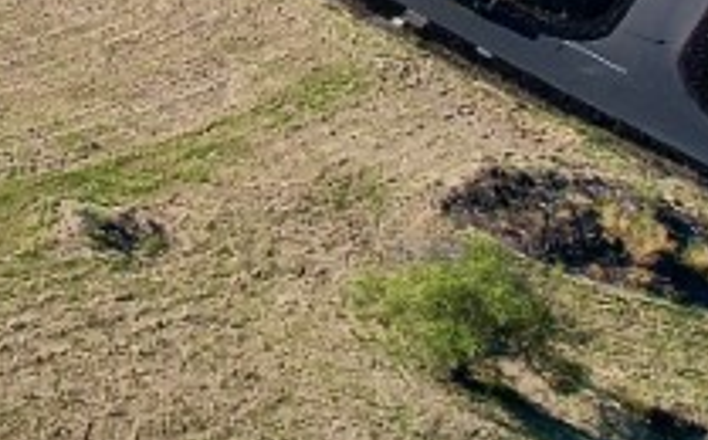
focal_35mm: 129
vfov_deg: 9.2
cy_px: -589
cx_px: -393
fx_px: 2486
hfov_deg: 14.9
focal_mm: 8.38
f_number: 2.8
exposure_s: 1/2500
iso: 100
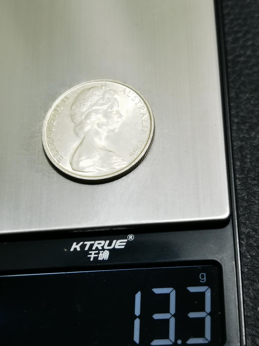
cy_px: 173
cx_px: 130
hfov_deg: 24.0
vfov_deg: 31.7
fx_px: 609
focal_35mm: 61
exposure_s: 1/100
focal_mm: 6.67
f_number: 1.9
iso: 125
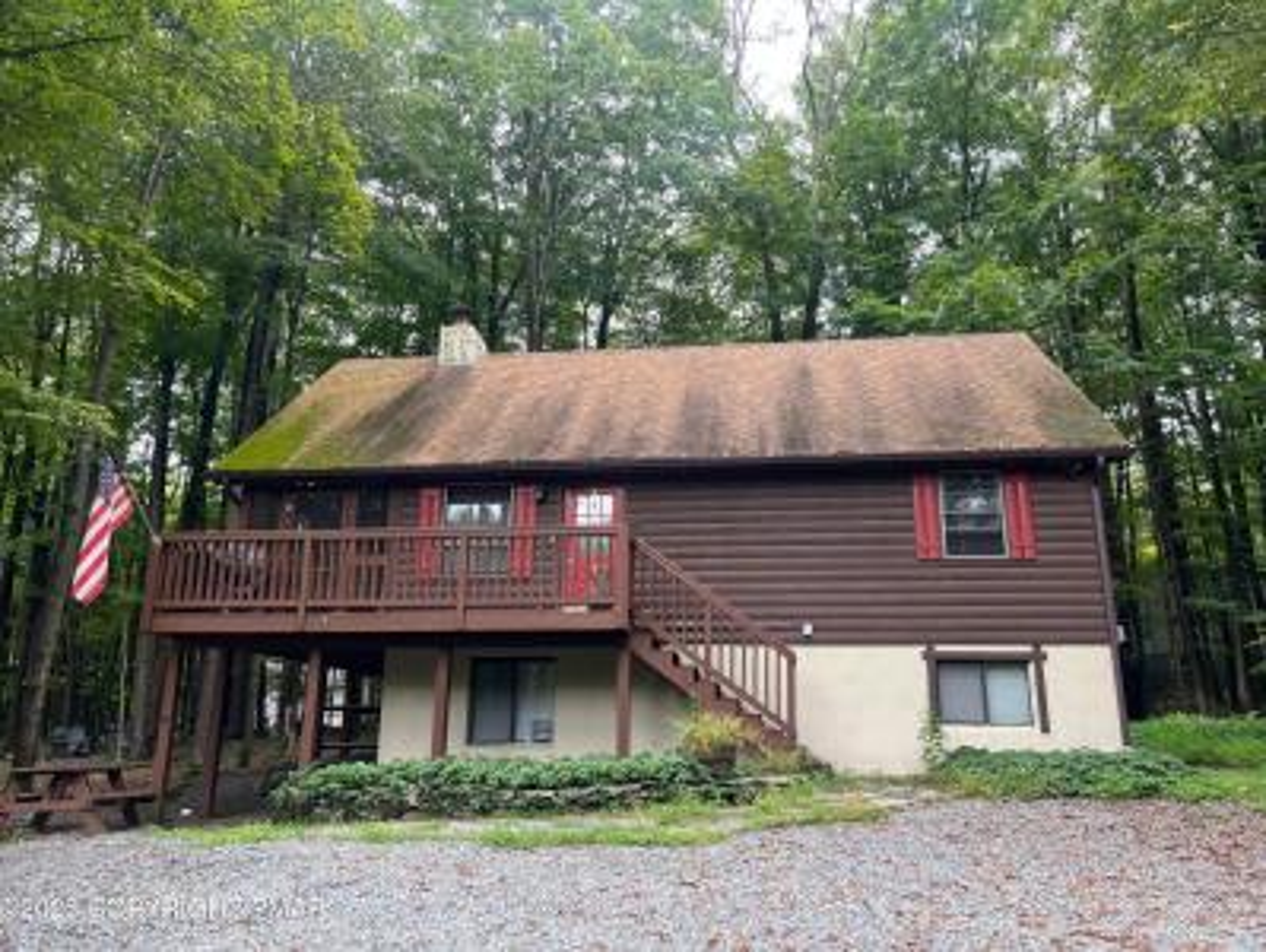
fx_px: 952
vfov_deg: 53.1
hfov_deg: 67.3
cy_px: 476
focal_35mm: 26
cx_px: 633
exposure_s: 1/121
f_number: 1.6
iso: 50
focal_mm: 5.1
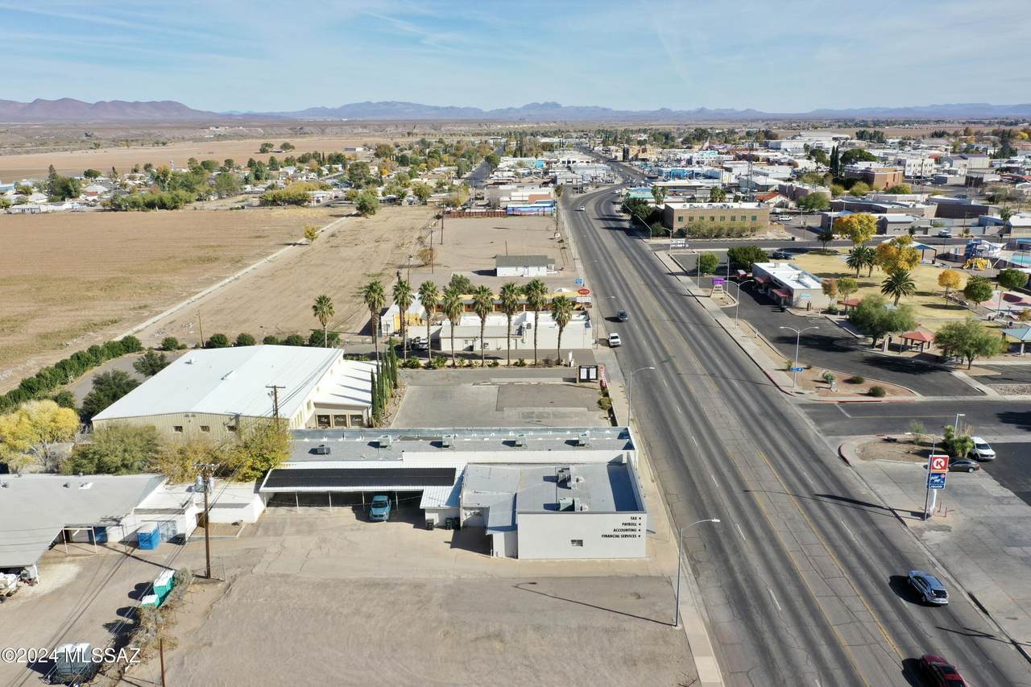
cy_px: 344
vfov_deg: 46.4
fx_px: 802
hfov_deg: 65.5
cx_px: 516
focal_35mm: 28
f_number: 5.6
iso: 100
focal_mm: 10.26
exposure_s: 1/500
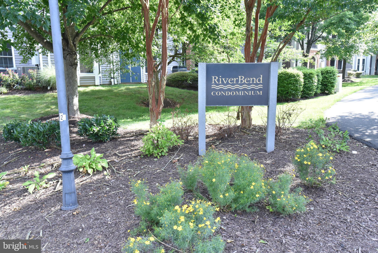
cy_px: 126
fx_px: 315
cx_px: 189
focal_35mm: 30
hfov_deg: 61.9
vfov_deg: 43.6
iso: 1600
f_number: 8
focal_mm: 30
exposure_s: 1/250
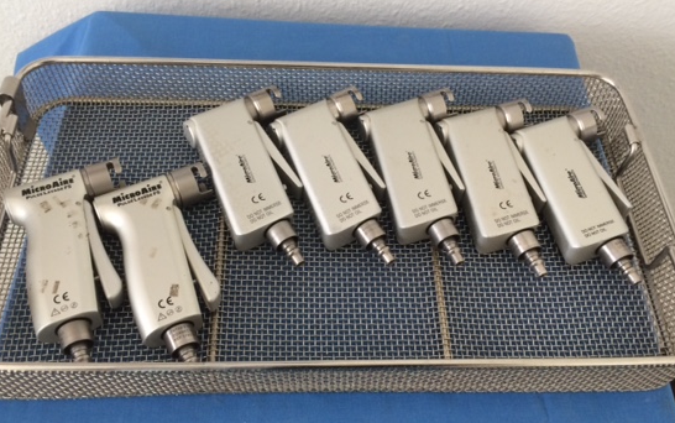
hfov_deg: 54.0
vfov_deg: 35.4
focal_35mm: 36
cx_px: 330
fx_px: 663
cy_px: 216
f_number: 2.2
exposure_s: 1/30
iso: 80
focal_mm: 4.15
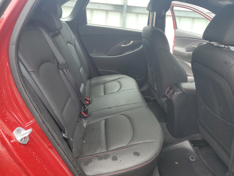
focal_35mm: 26
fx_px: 176
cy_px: 88
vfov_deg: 53.1
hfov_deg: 67.3
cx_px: 117
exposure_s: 1/357
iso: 50
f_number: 1.5
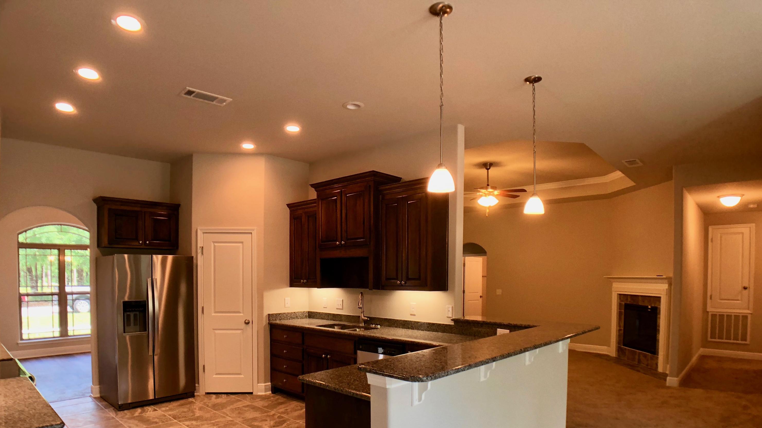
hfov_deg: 62.6
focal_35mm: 31
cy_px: 289
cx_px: 378
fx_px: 626
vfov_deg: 37.3
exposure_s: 1/60
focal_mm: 4
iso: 200
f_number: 1.8
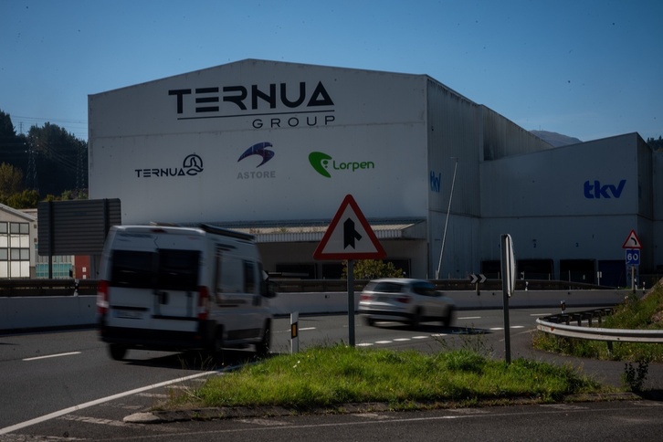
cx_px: 332
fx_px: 1289
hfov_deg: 28.8
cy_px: 221
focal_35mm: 70
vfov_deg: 19.5
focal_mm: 70
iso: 100
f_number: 22
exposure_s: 1/25
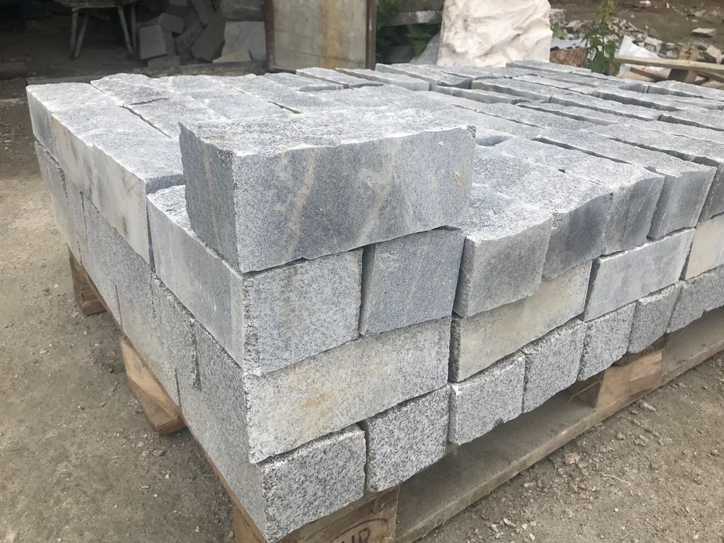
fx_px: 586
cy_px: 272
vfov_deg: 49.7
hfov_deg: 63.4
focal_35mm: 28
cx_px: 362
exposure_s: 1/656
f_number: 1.8
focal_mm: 3.99
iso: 20
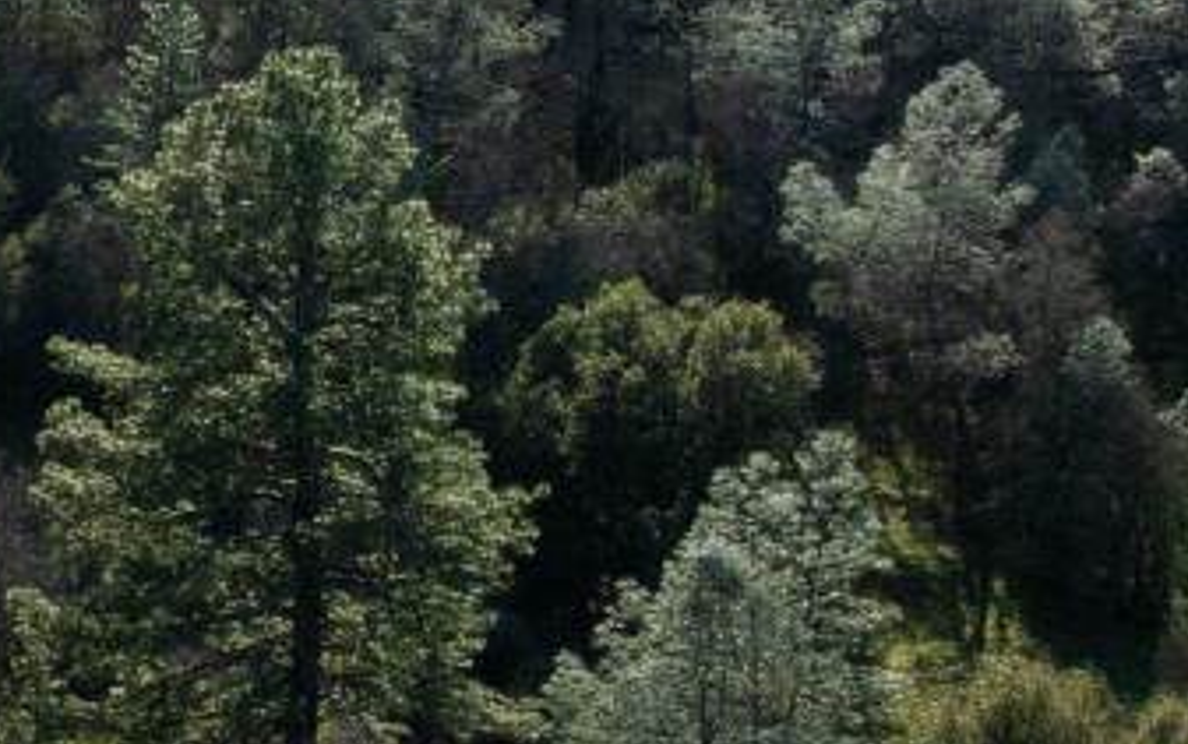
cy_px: 414
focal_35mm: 113
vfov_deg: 11.6
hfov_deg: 15.7
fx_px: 3660
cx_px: -959
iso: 100
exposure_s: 1/160
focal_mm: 12.29
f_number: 10
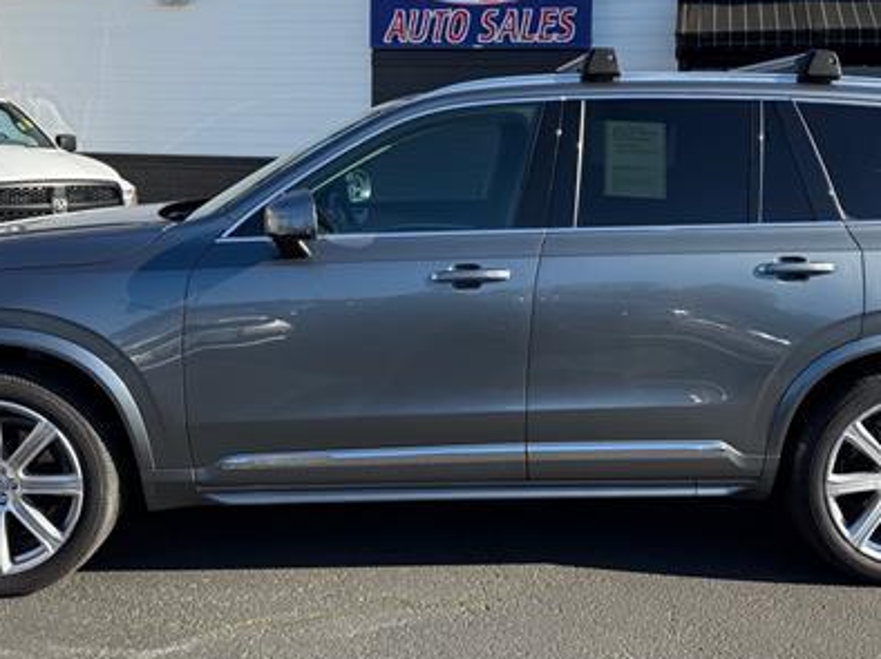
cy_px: 226
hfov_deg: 47.8
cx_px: 487
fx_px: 992
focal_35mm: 39
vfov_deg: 36.4
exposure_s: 1/2445
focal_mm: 6.76
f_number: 1.78
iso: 100
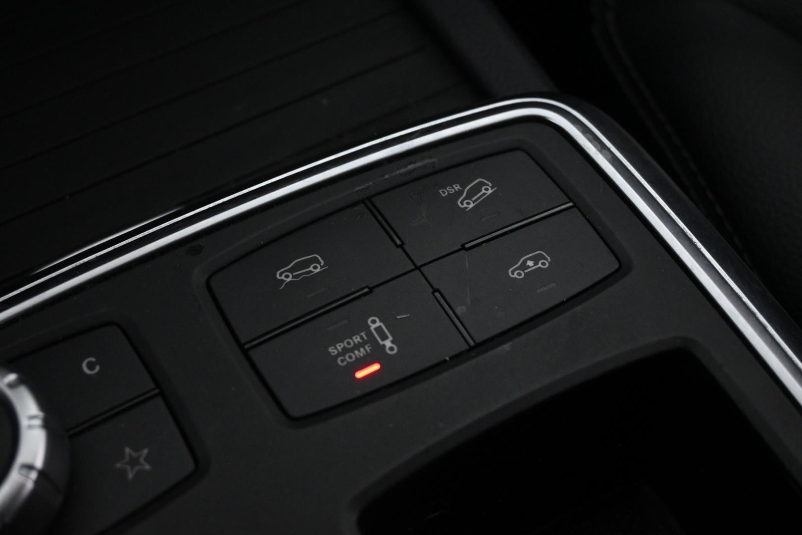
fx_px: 1103
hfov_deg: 40.0
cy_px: 268
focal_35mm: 50
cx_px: 401
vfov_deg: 27.3
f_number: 5
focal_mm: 33
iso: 2800
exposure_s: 1/50
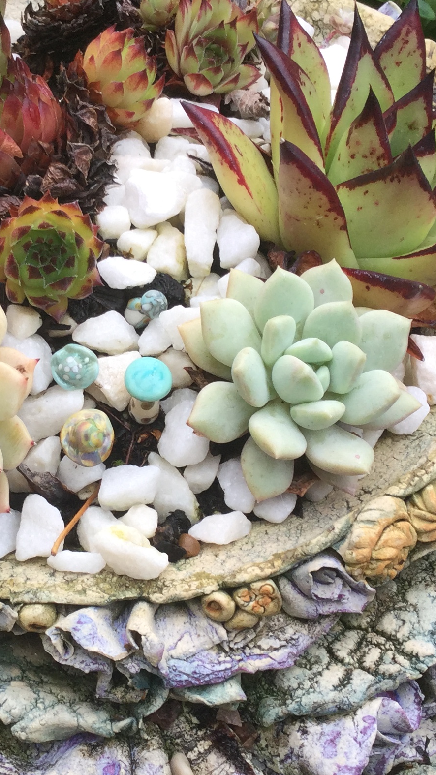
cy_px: 410
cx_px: 86
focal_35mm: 70
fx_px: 1439
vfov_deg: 30.1
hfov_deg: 17.1
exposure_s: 1/100
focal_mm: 3.3
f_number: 2.4
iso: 25
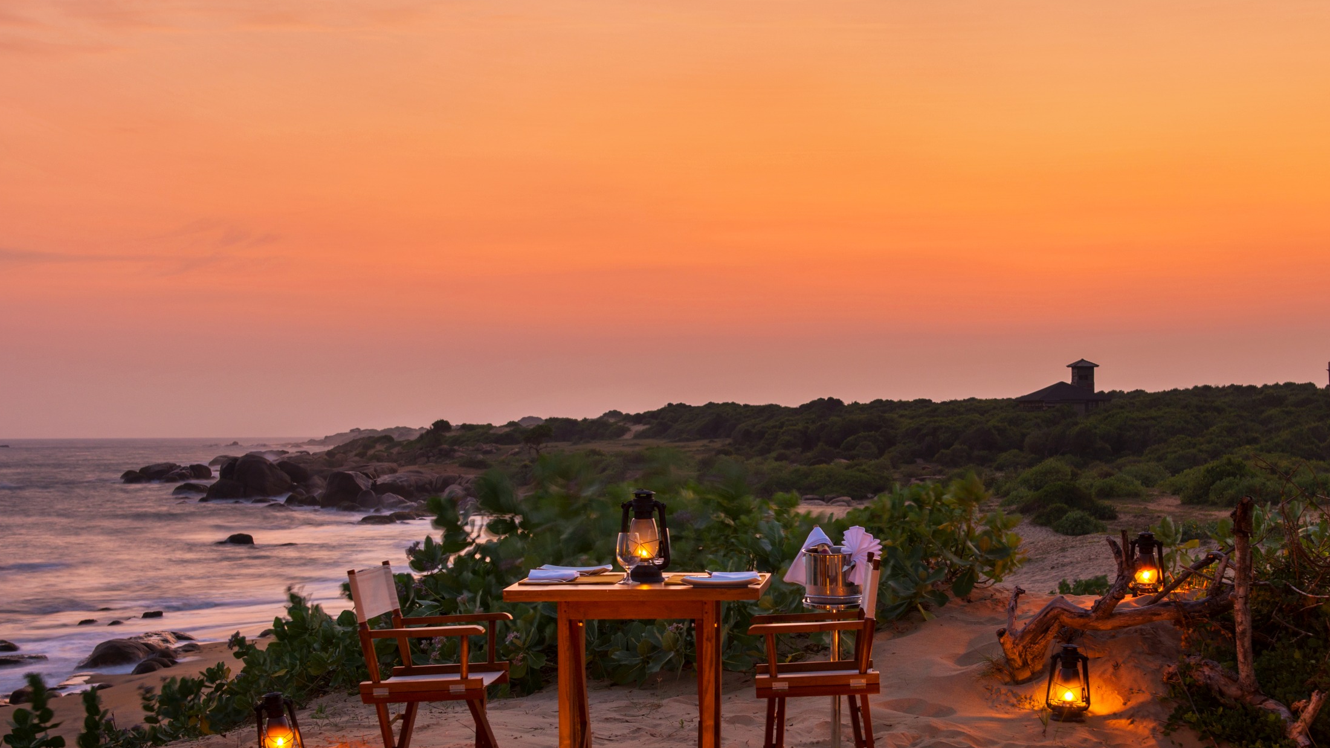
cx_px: 601
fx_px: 1763
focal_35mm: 50
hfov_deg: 41.3
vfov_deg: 23.8
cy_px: 495
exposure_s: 2
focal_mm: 42
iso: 125
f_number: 5.6
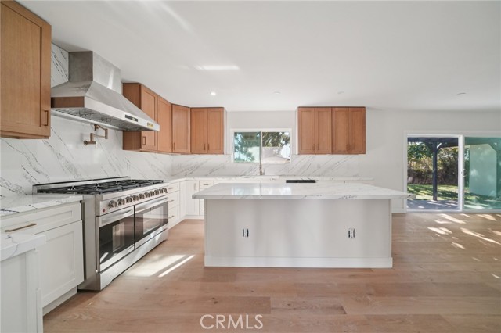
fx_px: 167
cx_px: 250
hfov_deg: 112.6
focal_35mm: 12
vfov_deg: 89.9
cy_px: 166
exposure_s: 1/30
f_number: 8
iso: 250
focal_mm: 12
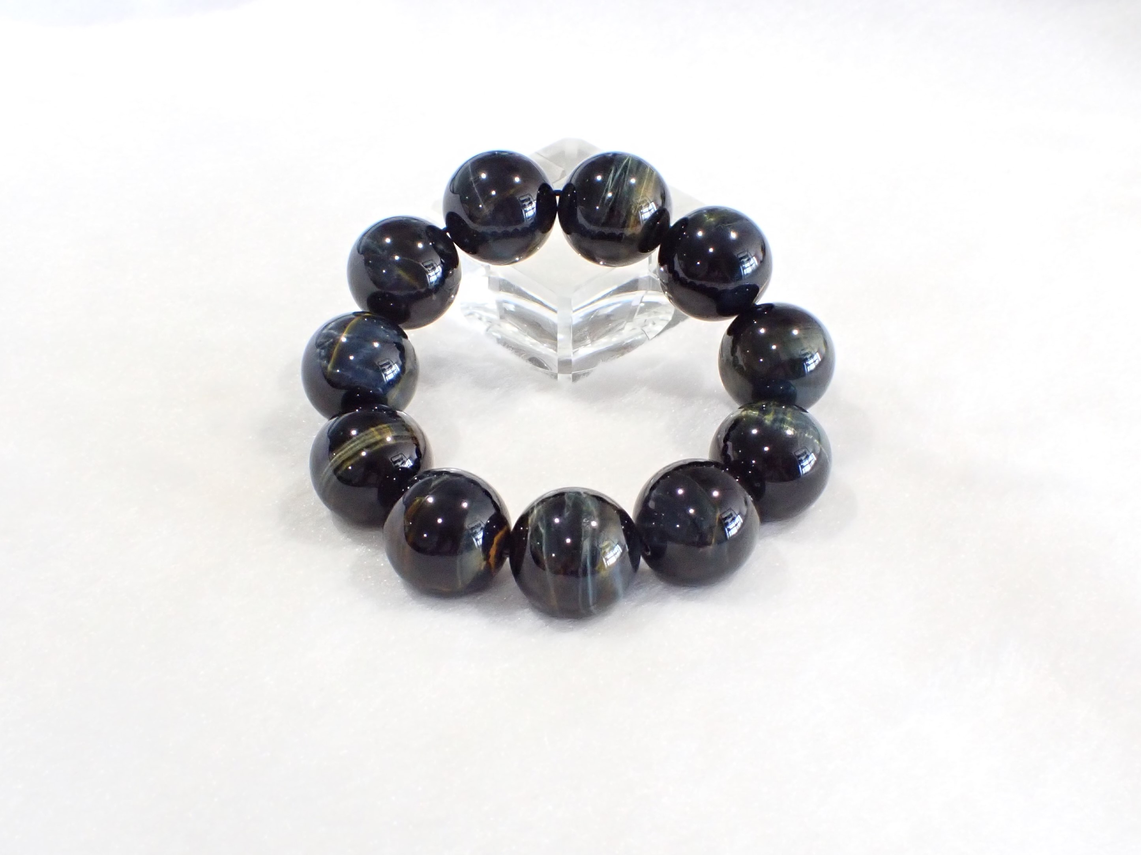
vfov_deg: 46.8
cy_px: 428
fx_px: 989
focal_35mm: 30
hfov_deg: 60.0
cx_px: 570
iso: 640
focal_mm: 5.4
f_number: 3.2
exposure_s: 1/125
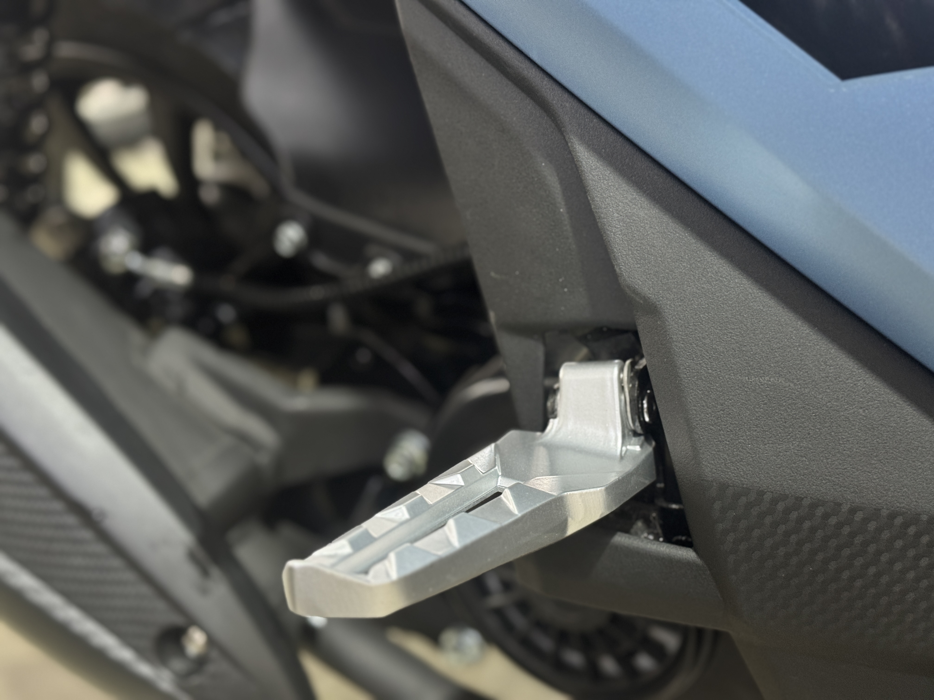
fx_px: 1295
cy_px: 350
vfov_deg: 30.3
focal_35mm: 48
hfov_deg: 39.7
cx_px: 467
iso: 200
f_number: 1.78
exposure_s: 1/50
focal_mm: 6.76
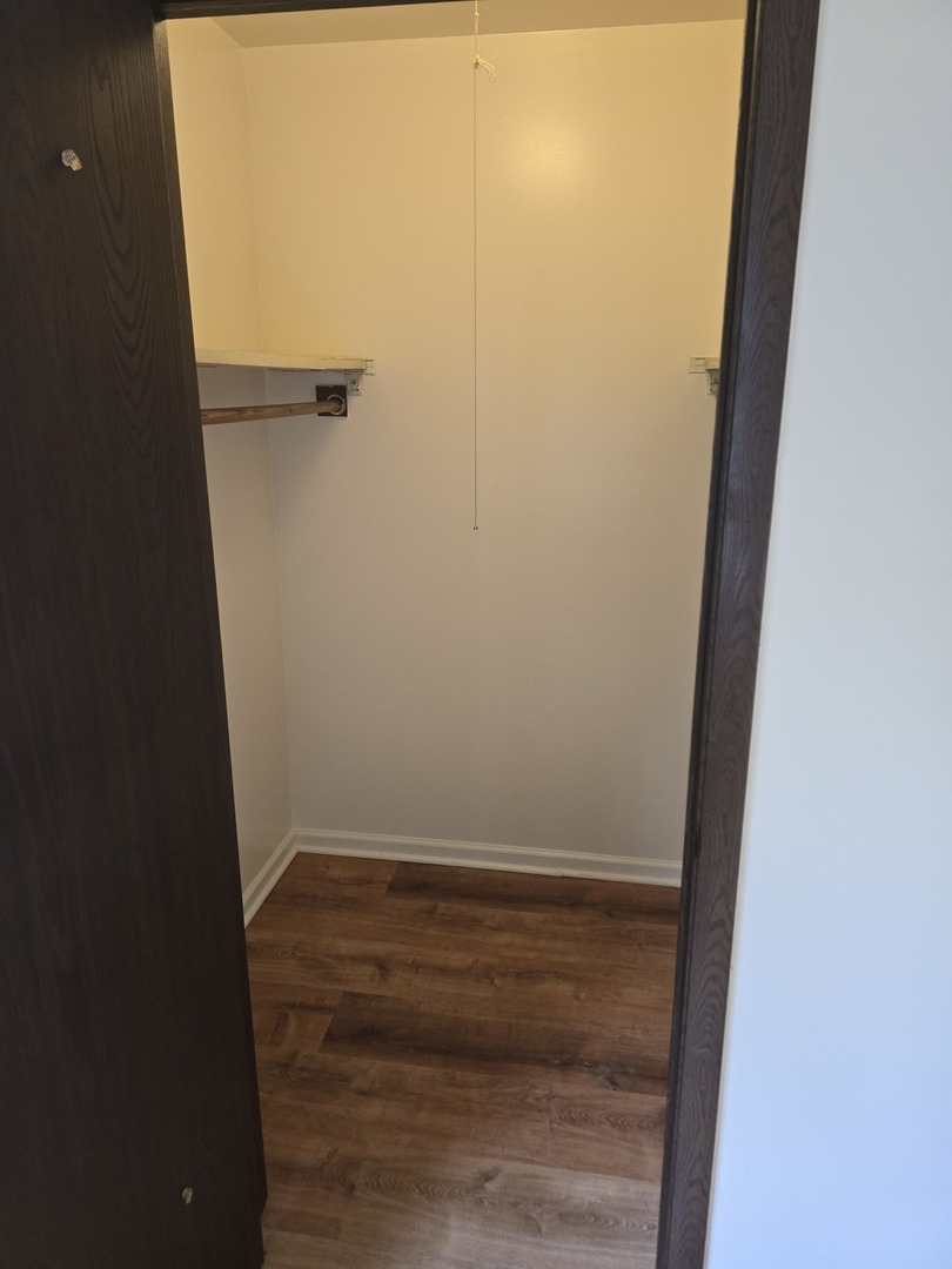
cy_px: 634
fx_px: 843
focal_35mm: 23
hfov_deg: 58.9
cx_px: 476
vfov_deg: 73.9
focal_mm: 6.3
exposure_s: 1/120
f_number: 1.7
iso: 500
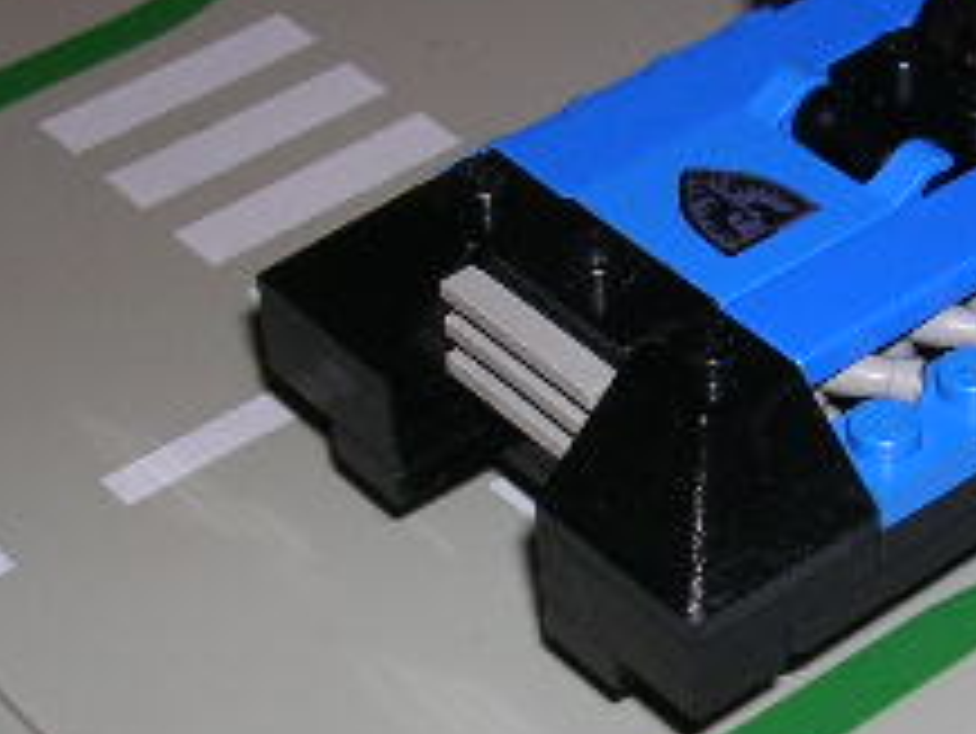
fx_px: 3160
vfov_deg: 13.2
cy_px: 365
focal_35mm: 112
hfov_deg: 17.2
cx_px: 922
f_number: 2.8
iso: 50
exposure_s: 1/60.1
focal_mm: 5.8
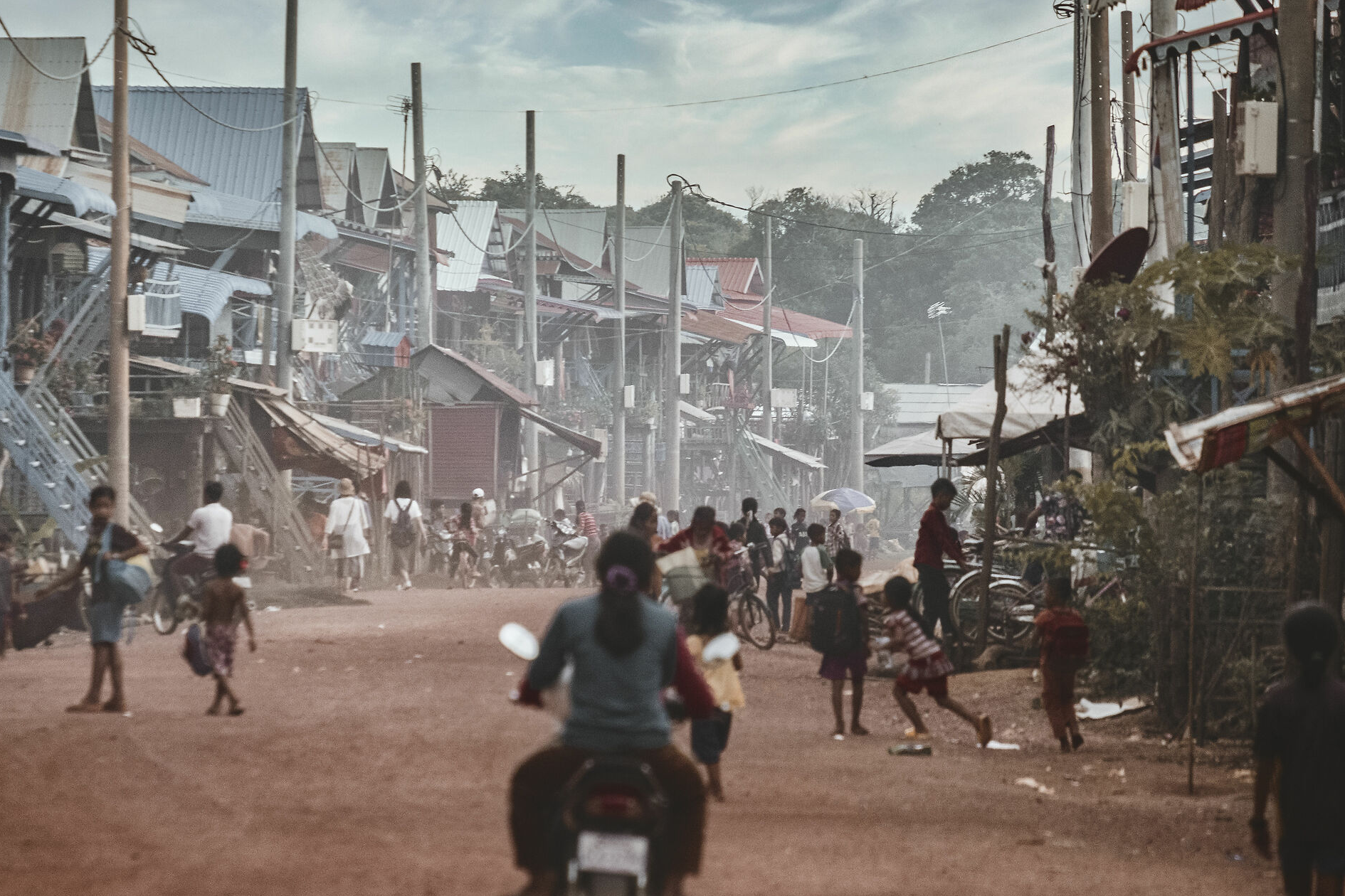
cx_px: 628
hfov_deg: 5.4
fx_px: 14233
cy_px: 489
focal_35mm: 381
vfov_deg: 3.6
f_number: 5.6
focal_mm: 200
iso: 2000
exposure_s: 1/220
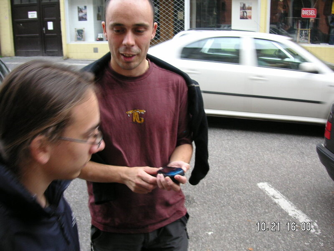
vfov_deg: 38.7
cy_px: 126
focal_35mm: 37
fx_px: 357
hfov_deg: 50.1
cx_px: 167
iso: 50
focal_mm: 6.1
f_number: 2.8
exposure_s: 1/45
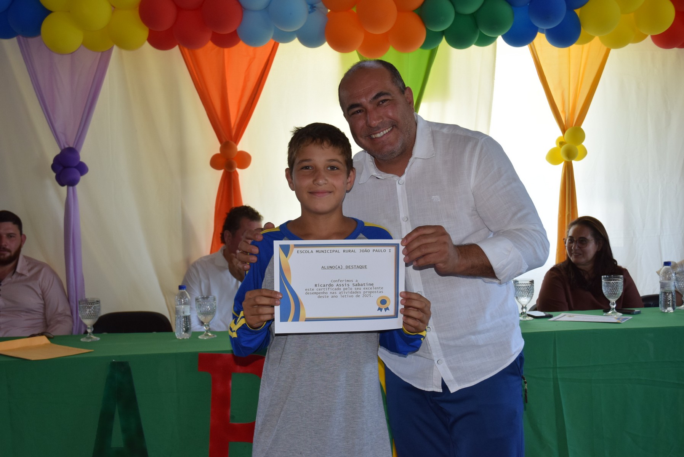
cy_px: 228
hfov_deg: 44.9
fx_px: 827
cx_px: 342
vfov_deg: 30.9
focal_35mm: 44
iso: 640
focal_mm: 29
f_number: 5.6
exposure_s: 1/125
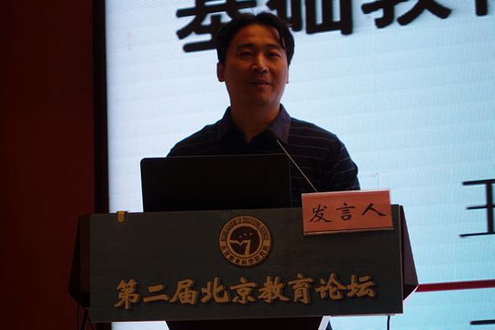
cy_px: 165
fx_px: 2035
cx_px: 248
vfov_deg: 9.3
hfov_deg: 13.9
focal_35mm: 148
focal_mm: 54.09
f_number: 2.8
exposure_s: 1/160
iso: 250
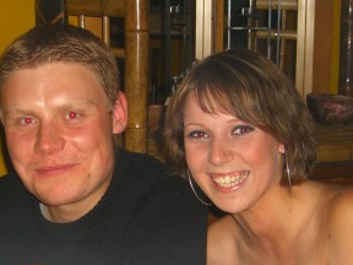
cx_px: 109
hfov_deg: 20.3
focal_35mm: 96
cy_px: 237
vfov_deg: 15.2
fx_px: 979
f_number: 3.1
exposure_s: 1/60
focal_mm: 9.5
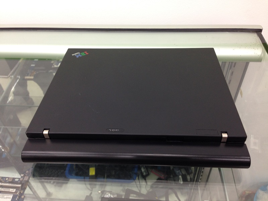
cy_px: 100
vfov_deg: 42.9
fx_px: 255
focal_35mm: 33
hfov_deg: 55.4
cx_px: 134
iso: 80
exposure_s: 1/20
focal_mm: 4.12
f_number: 2.4
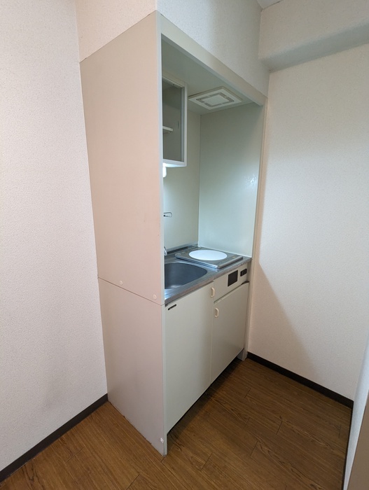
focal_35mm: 16
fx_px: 227
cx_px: 184
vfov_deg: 94.4
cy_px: 245
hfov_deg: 78.2
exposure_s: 1/30
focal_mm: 2.35
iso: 402
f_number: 2.2
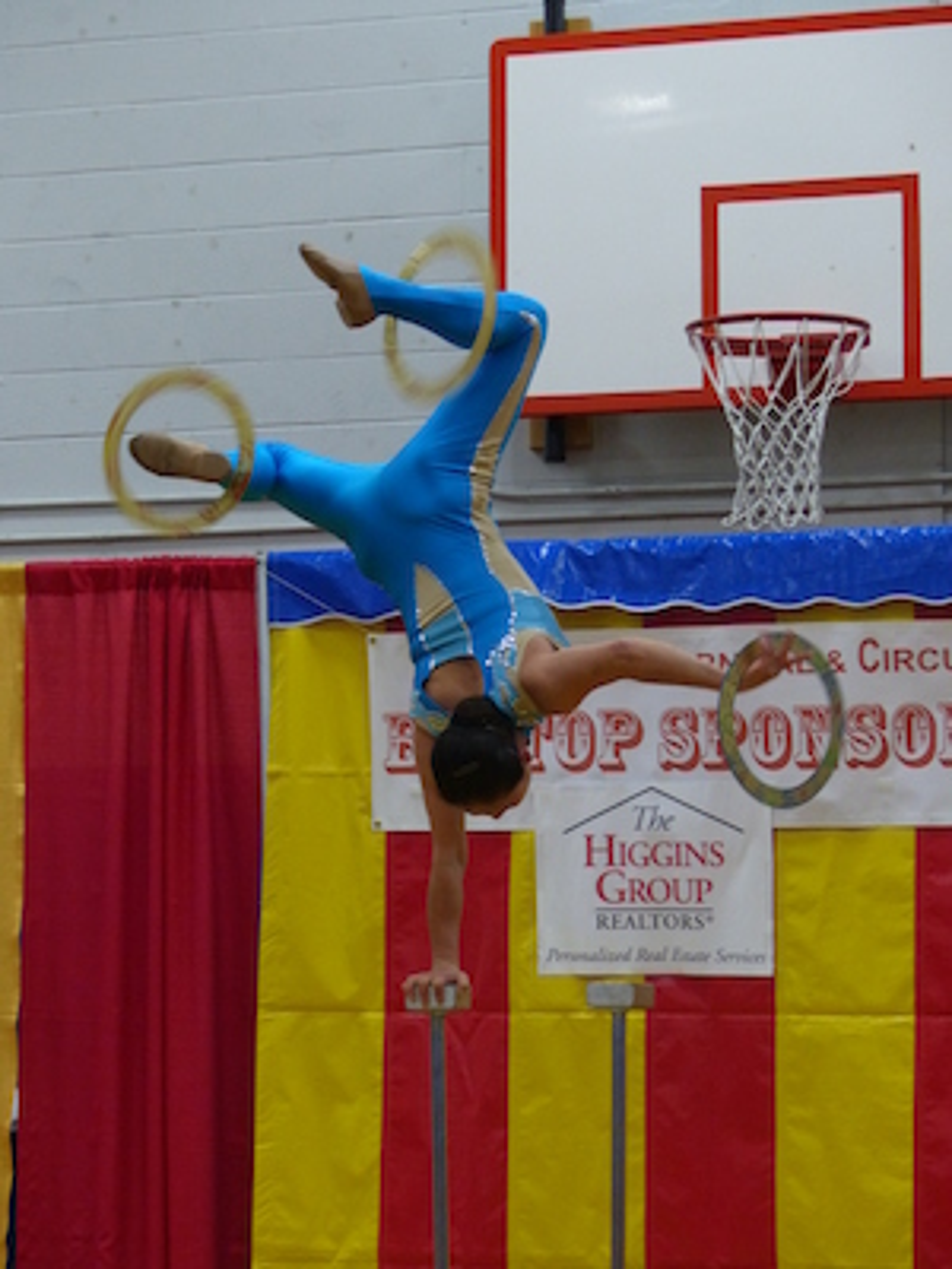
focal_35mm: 114
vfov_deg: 17.3
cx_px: 476
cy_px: 634
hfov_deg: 13.0
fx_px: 4180
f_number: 2.8
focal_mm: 20.5
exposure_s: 1/40
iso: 400
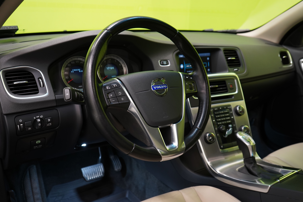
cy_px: 101
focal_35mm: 34
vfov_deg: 38.9
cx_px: 152
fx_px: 286
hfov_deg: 55.8
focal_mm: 34
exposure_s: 1/25
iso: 1250
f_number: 5.6
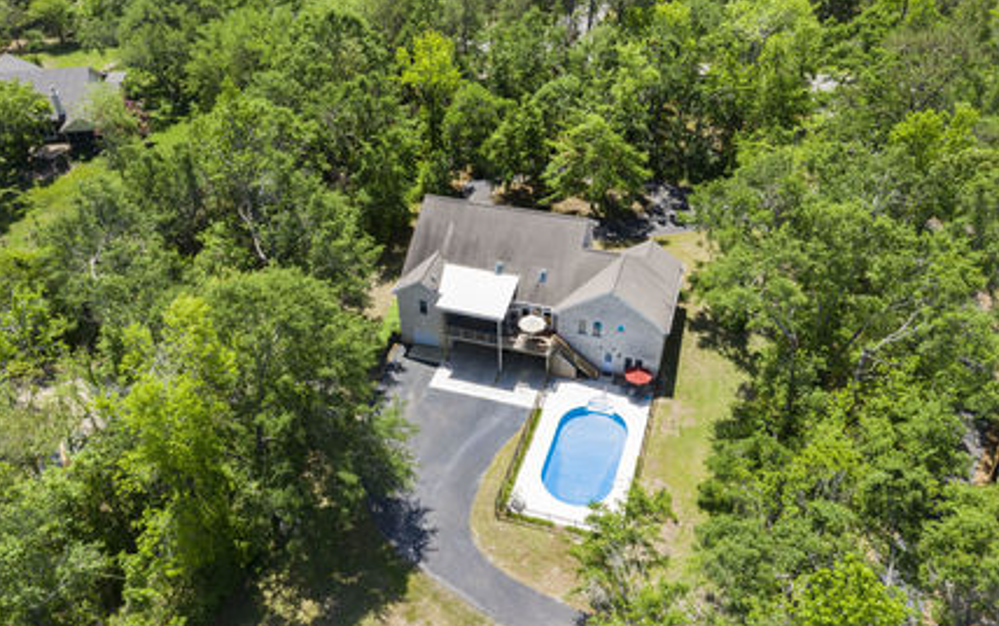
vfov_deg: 43.2
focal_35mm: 29
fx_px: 790
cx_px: 498
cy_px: 290
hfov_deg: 64.6
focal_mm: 10.26
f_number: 7.1
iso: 100
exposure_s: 1/100
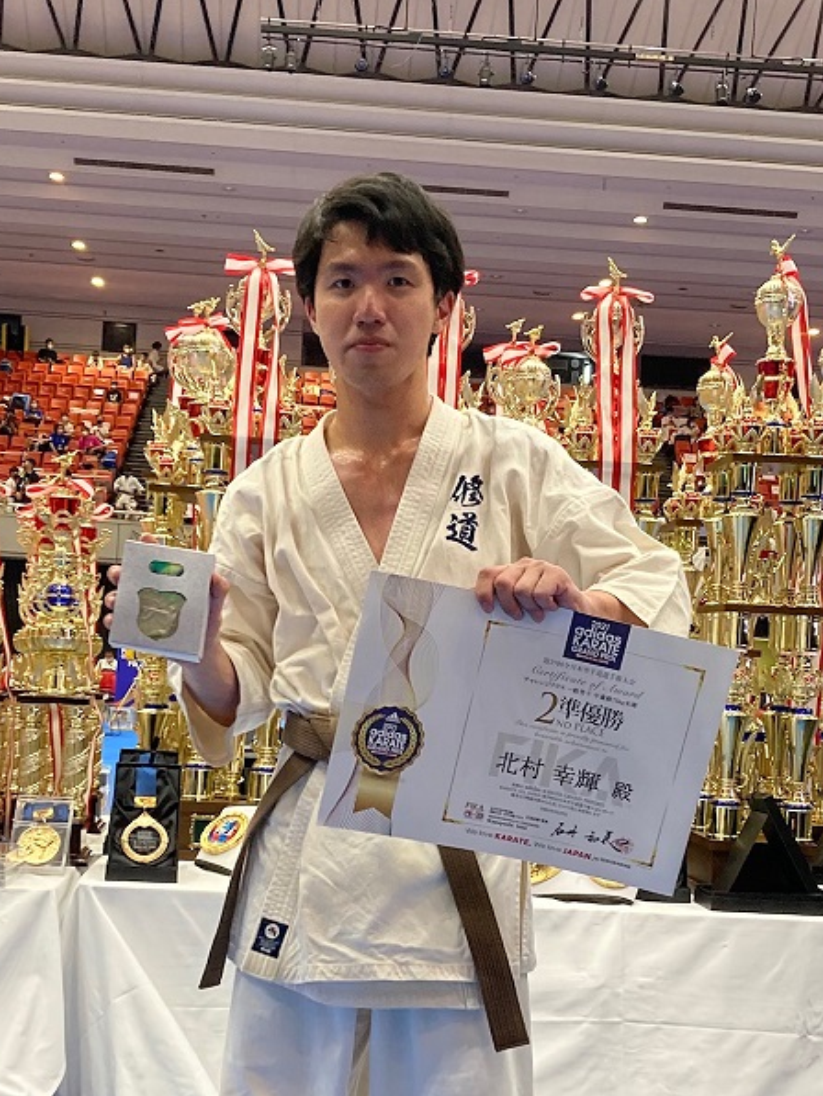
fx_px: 951
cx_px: 413
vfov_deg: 59.9
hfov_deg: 46.8
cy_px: 510
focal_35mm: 30
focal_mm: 3.99
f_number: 1.8
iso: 125
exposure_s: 1/60
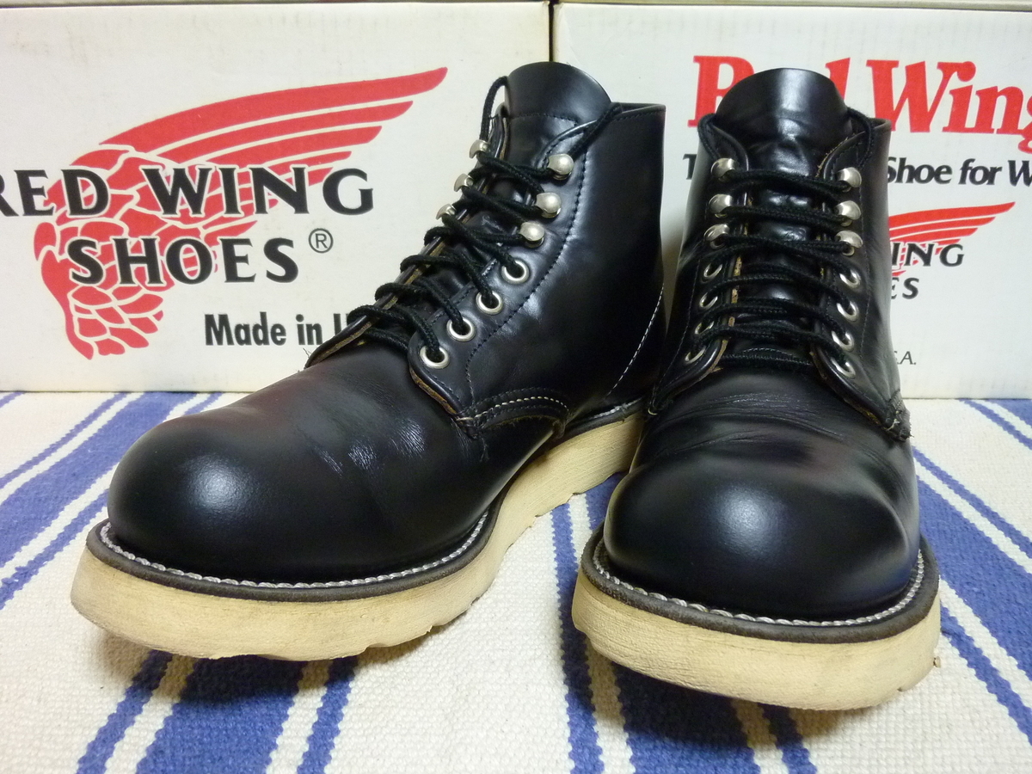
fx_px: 745
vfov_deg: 54.9
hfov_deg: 69.4
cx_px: 516
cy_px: 387
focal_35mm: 25
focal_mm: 4.5
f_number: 3.3
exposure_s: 1/10
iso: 400
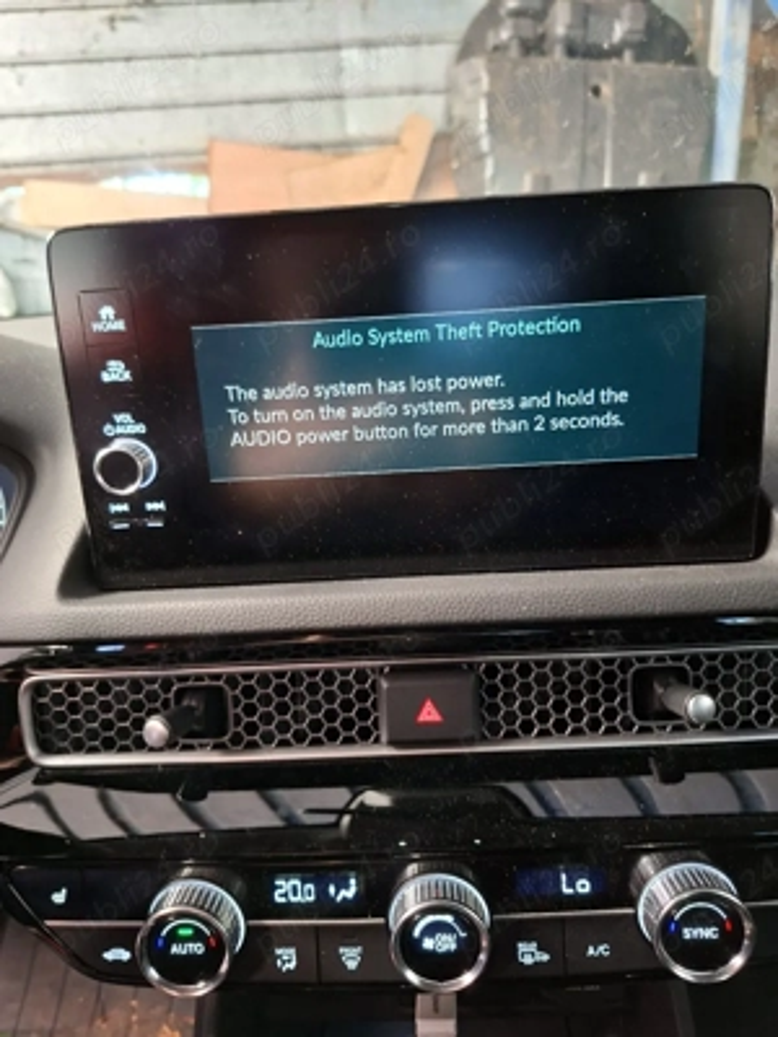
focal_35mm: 23
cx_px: 389
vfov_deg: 73.9
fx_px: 689
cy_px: 518
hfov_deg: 58.9
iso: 500
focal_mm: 5.54
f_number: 1.8
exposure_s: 1/25
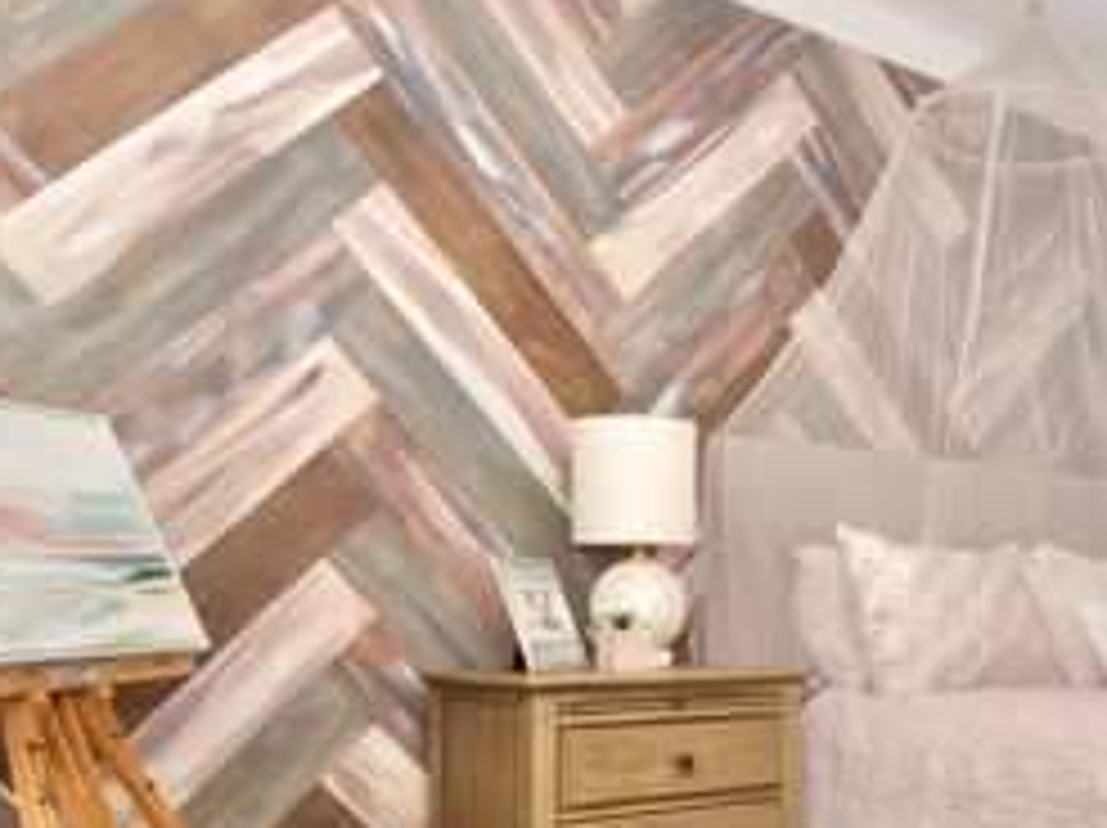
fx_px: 1318
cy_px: 614
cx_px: 981
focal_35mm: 41
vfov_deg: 34.2
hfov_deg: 42.1
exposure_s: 1/80
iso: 100
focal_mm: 11
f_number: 7.1
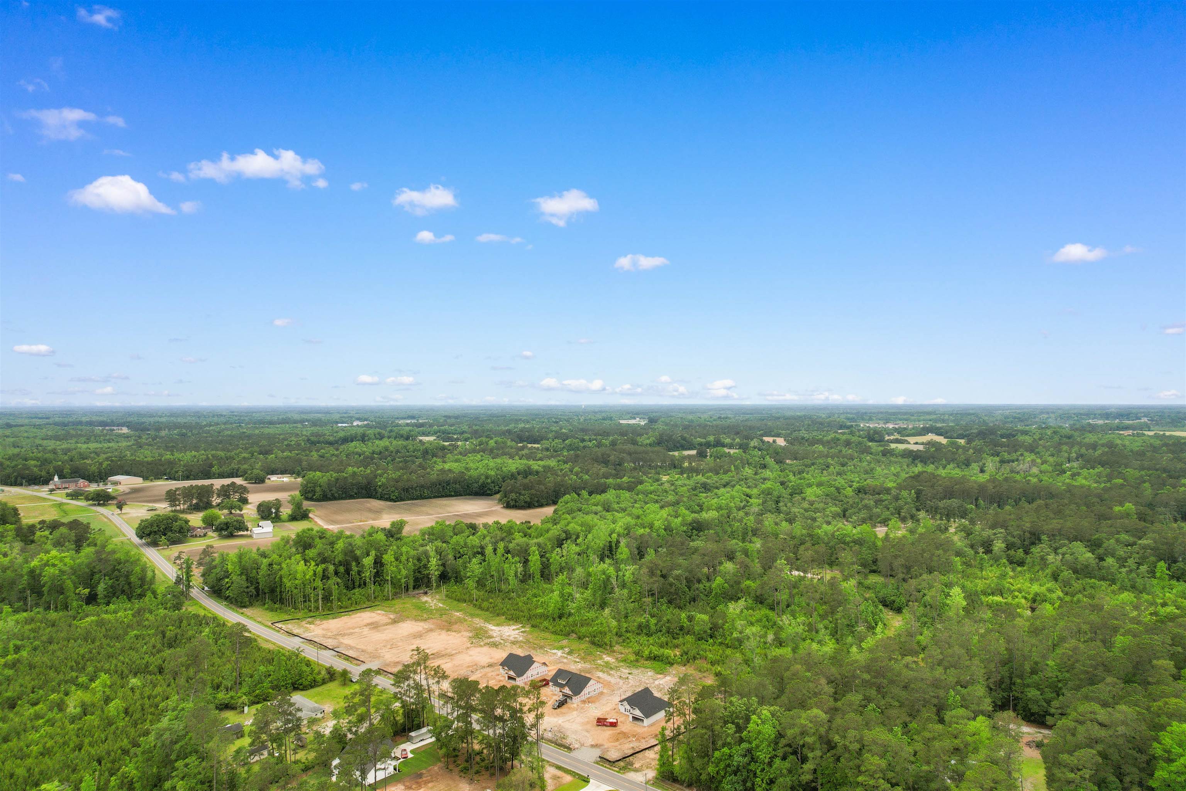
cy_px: 396
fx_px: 725
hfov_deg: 78.6
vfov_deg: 57.2
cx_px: 593
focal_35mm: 22
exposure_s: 1/320
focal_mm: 8.38
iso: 110
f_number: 2.8
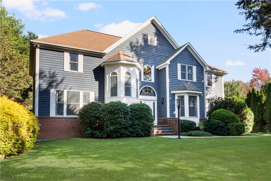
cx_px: 136
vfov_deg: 50.4
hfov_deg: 70.4
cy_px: 90
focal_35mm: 26
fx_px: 192
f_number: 14
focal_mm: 17
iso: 400
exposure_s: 1/100
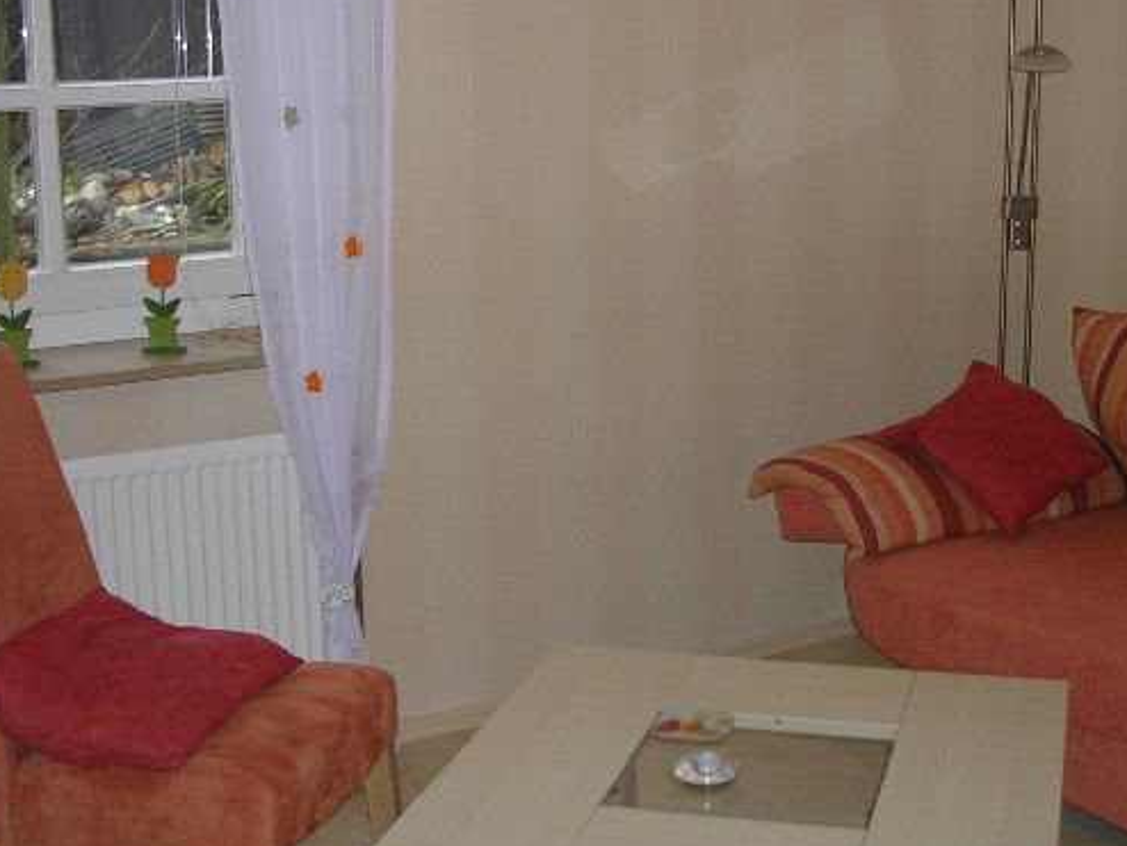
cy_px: 359
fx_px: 1694
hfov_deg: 36.6
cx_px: 703
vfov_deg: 28.0
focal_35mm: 52
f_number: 2.8
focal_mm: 5.8
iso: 50
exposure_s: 1/60.1
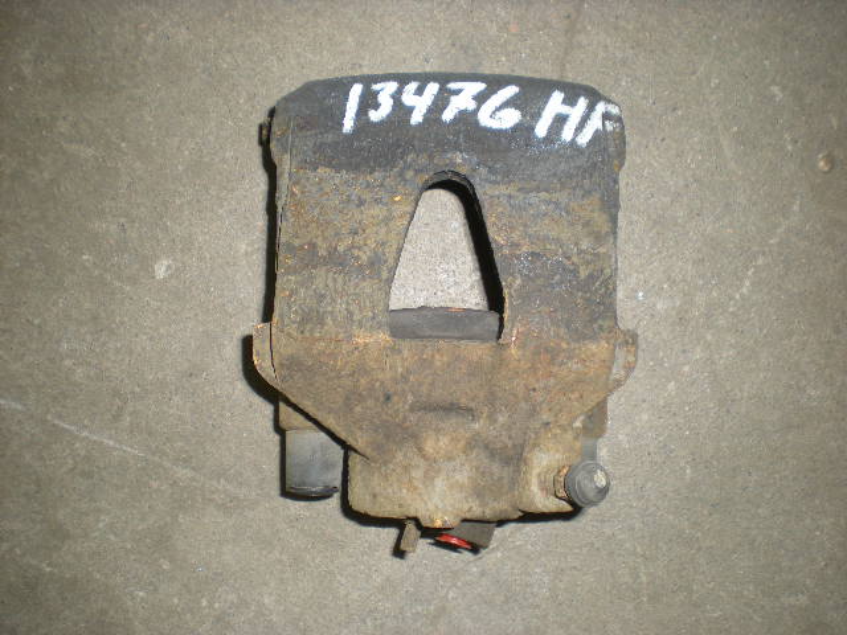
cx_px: 424
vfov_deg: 37.7
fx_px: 930
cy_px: 318
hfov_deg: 49.0
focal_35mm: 38
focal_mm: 6.3
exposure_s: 1/60
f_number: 3.1
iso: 71
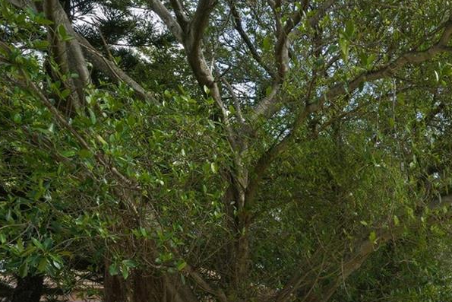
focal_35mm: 43
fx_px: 540
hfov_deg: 34.0
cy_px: 365
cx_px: 574
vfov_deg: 27.4
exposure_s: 1/125
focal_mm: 16
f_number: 8
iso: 100
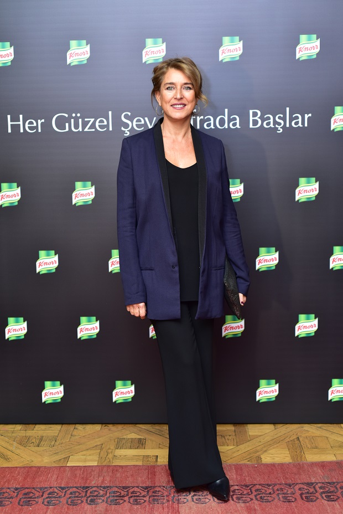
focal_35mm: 50
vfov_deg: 39.6
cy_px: 257
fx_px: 713
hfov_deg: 27.0
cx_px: 172
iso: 400
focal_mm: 50
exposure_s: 1/60
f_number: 4
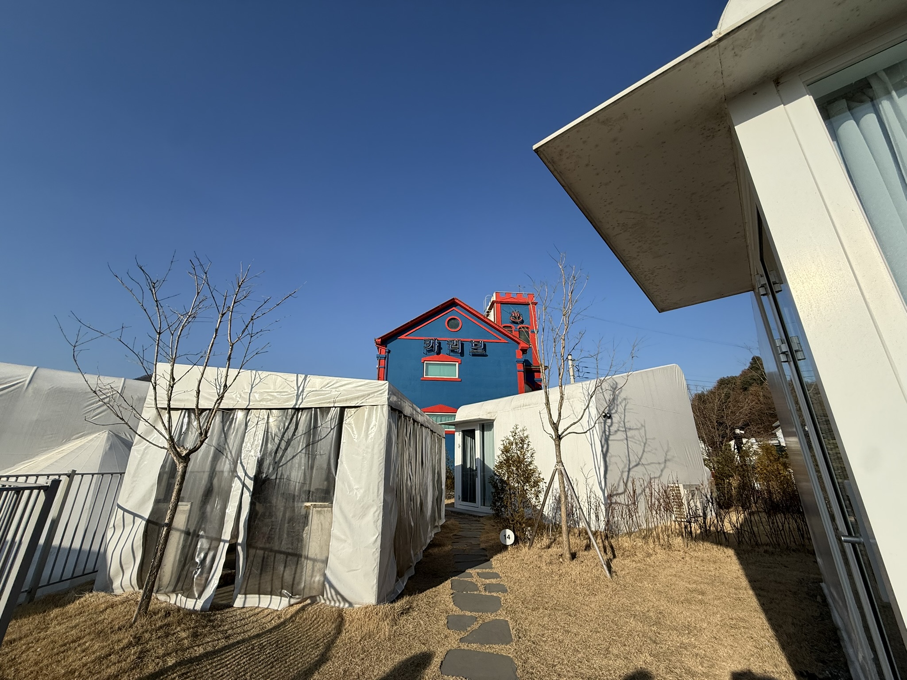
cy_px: 340
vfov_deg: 85.7
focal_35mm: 14
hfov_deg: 102.1
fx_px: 367
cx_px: 454
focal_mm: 2.22
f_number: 2.2
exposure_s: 1/3460
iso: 50
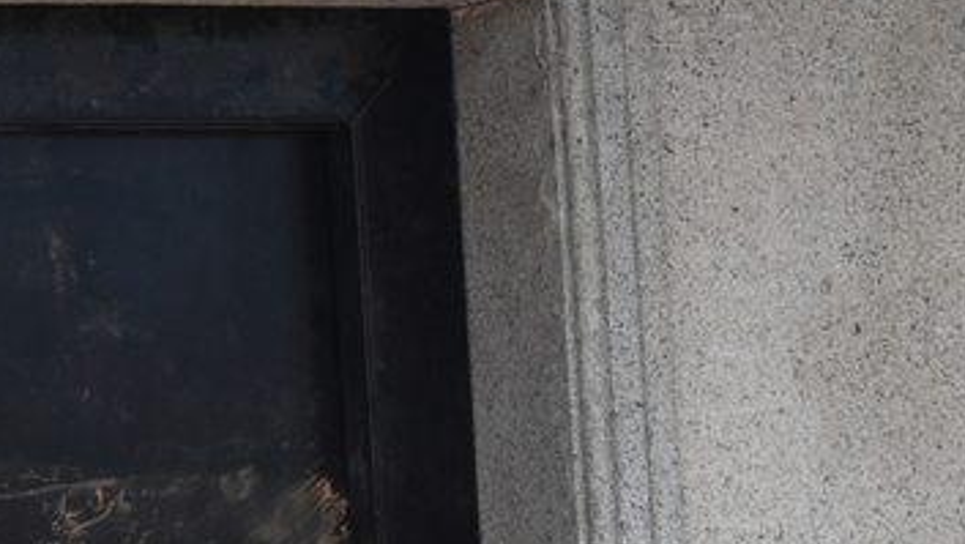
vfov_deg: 3.2
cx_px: 30
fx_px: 9575
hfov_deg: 5.8
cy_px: -340
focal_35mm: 374
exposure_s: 1/250
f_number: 5.6
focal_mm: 70
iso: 400
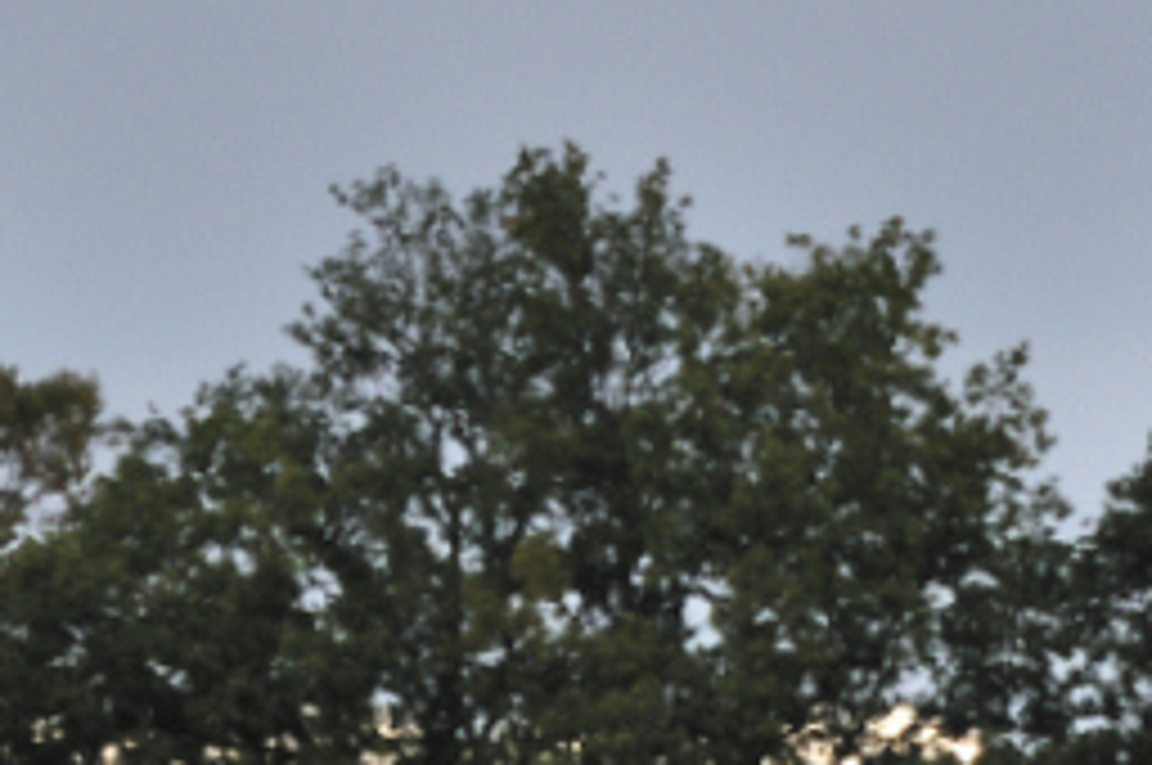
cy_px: 976
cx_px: -544
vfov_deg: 0.8
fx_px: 56184
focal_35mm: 1758
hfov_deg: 1.2
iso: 200
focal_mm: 300
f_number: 11
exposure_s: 1/500
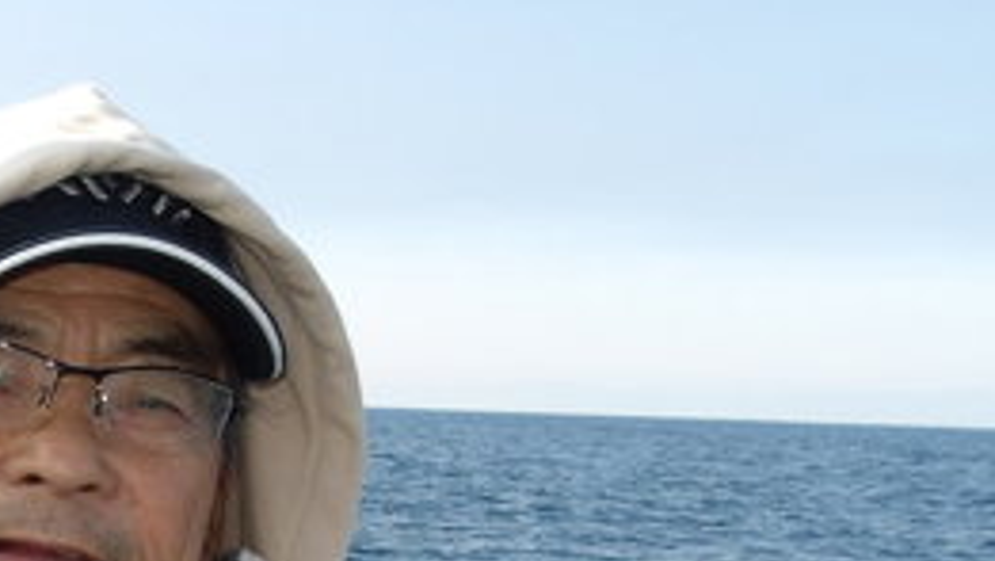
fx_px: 1900
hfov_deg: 27.0
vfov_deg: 16.0
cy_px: 714
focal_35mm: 72
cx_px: -95
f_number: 3
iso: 100
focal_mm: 4.9
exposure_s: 1/416
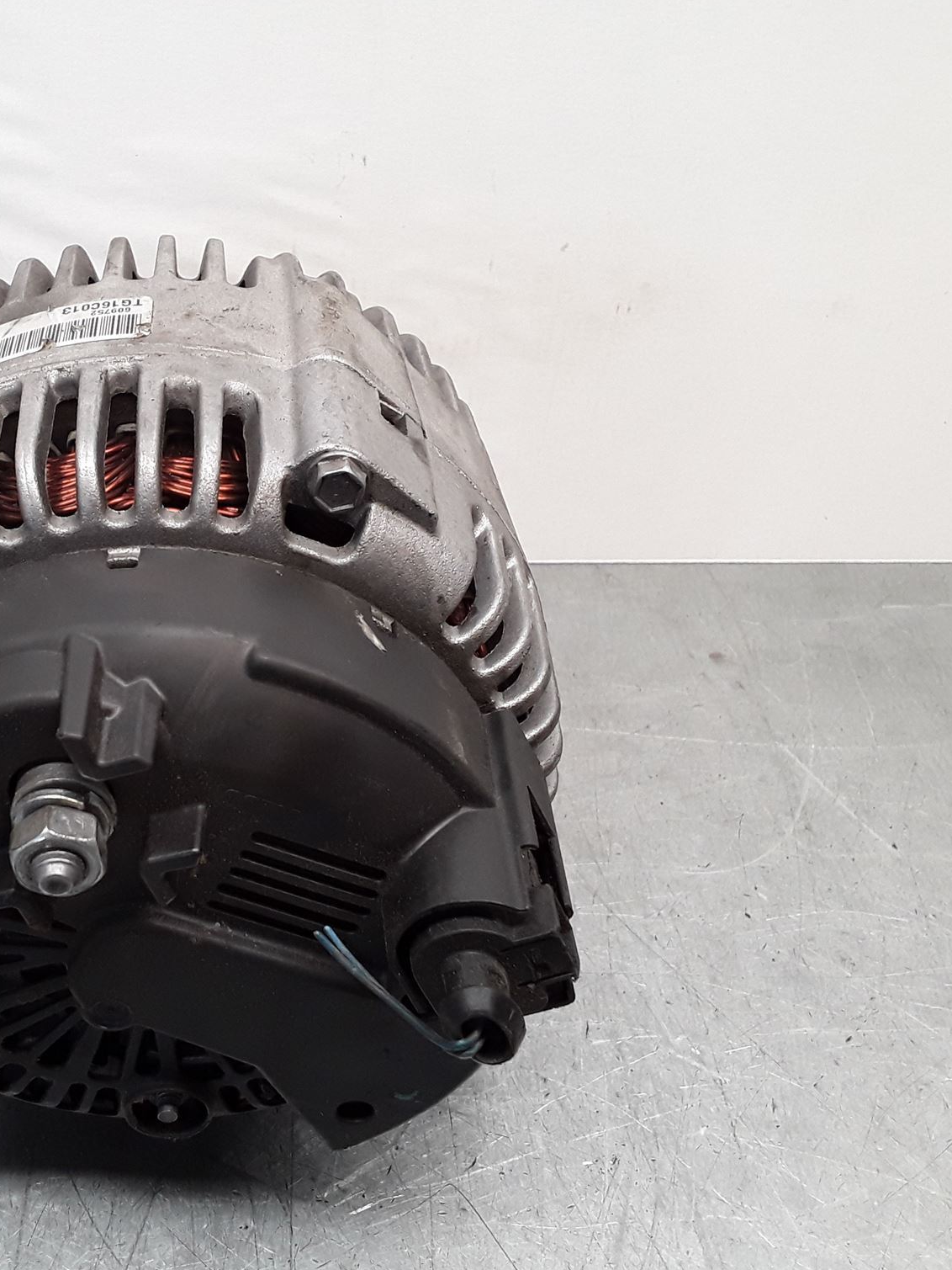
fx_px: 1393
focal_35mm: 38
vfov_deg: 49.0
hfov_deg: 36.5
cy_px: 639
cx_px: 196
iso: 80
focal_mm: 2.91
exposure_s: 1/100
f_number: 1.9
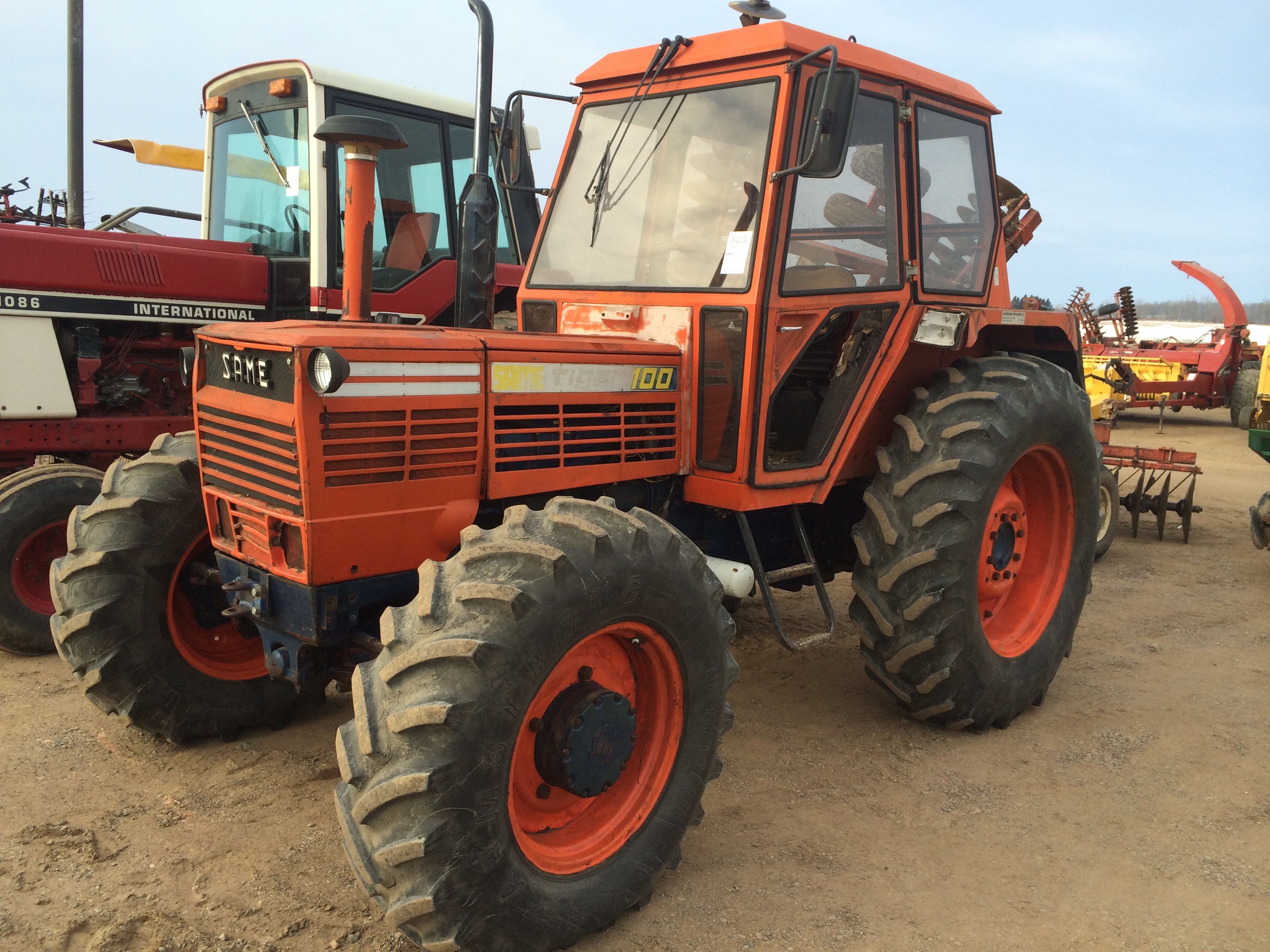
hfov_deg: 60.0
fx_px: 1101
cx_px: 635
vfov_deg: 46.8
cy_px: 476
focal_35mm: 30
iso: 32
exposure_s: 1/471
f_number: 2.2
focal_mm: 4.12
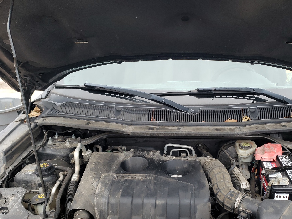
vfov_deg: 41.5
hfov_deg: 53.4
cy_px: 134
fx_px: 287
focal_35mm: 34
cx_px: 181
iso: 55
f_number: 1.5
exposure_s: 1/120
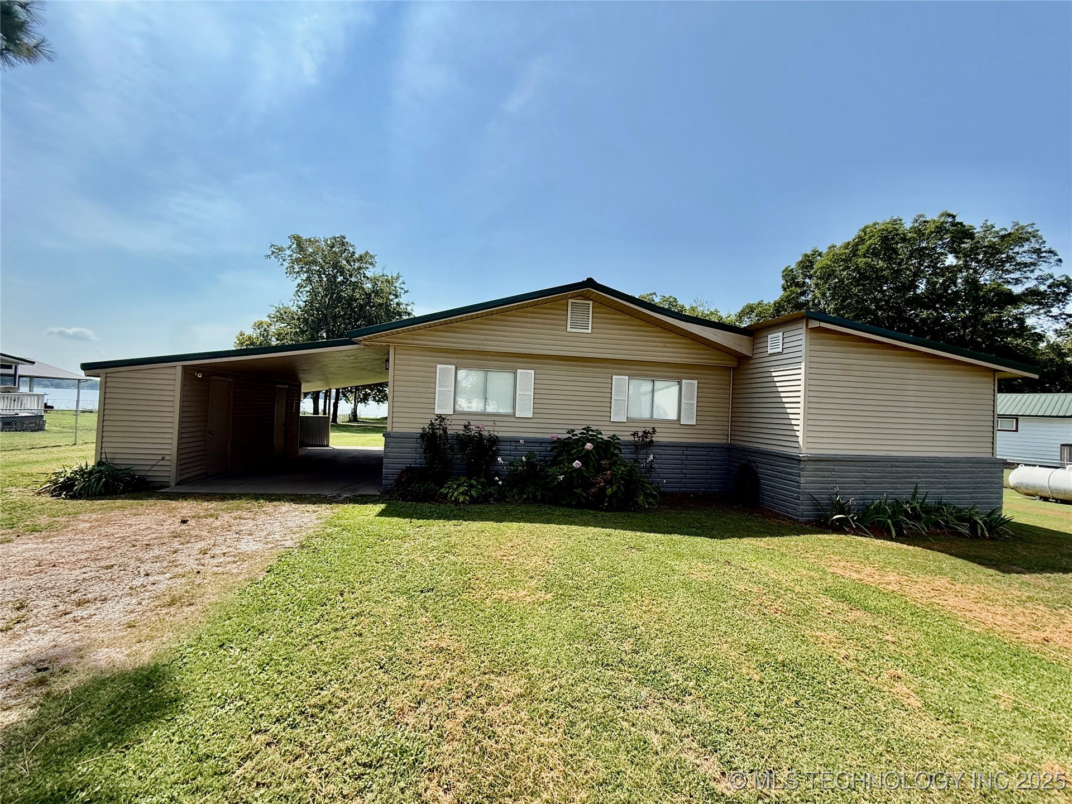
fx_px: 434
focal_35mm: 14
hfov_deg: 102.1
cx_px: 536
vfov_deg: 85.7
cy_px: 402
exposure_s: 1/1795
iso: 64
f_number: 2.2
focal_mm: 2.22
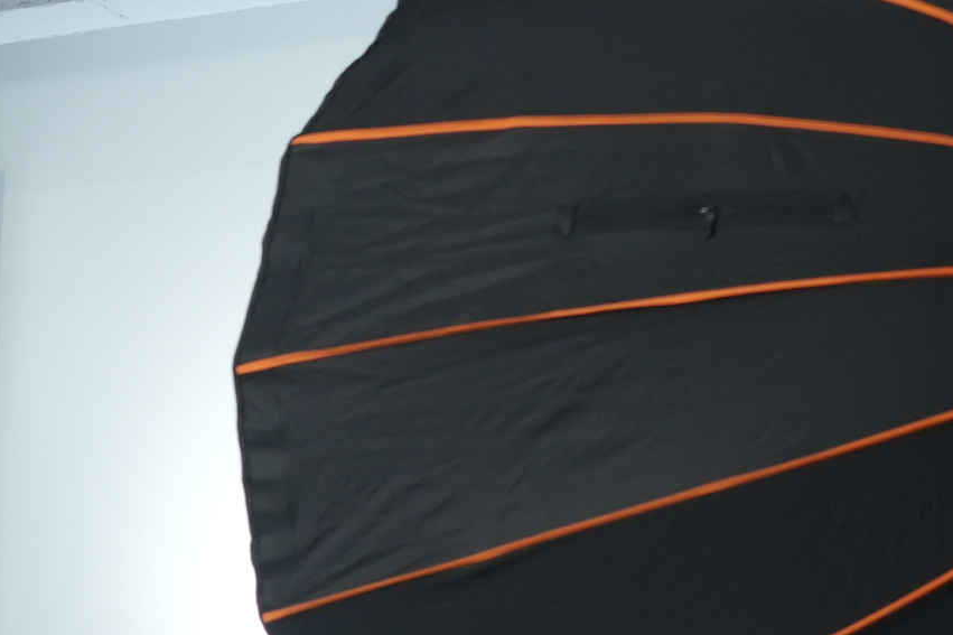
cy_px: 1021
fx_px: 3440
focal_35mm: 130
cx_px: -256
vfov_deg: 10.1
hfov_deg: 15.1
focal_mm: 24
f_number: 4
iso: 800
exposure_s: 1/100
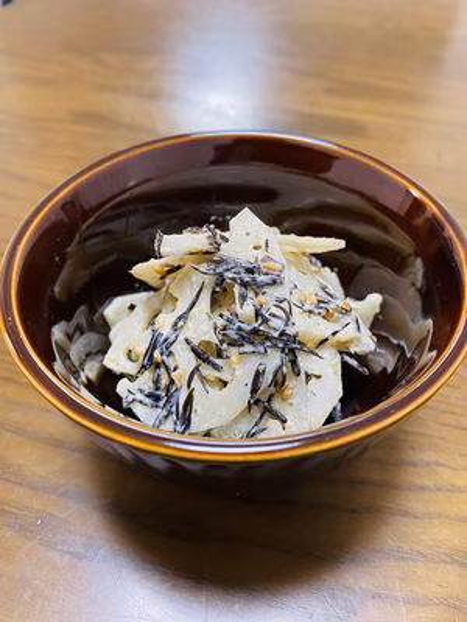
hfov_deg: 53.1
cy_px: 311
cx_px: 234
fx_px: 468
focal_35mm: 26
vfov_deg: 67.3
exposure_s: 1/60
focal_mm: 4.25
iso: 320
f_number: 1.8
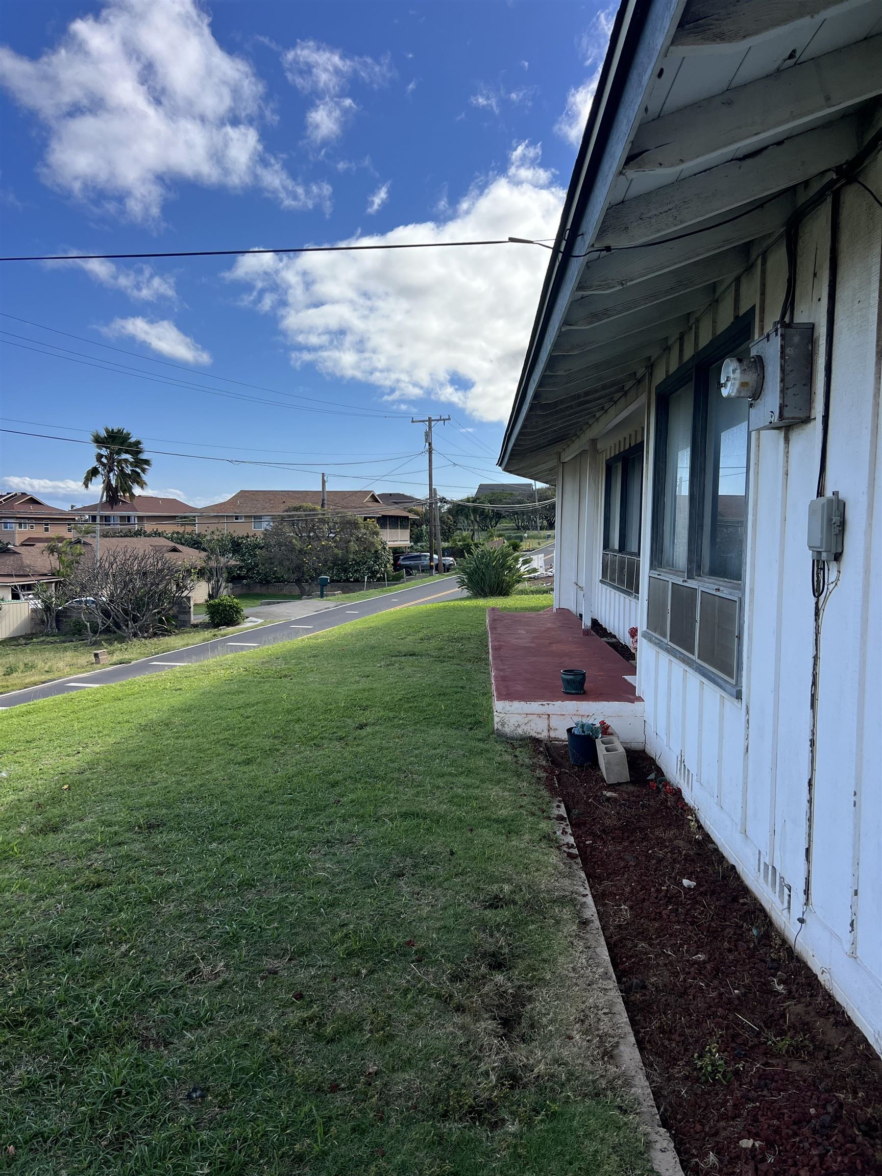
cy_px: 588
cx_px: 441
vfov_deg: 67.3
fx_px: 883
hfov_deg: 53.1
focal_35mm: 26
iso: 50
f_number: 1.5
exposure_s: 1/3257
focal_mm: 5.7
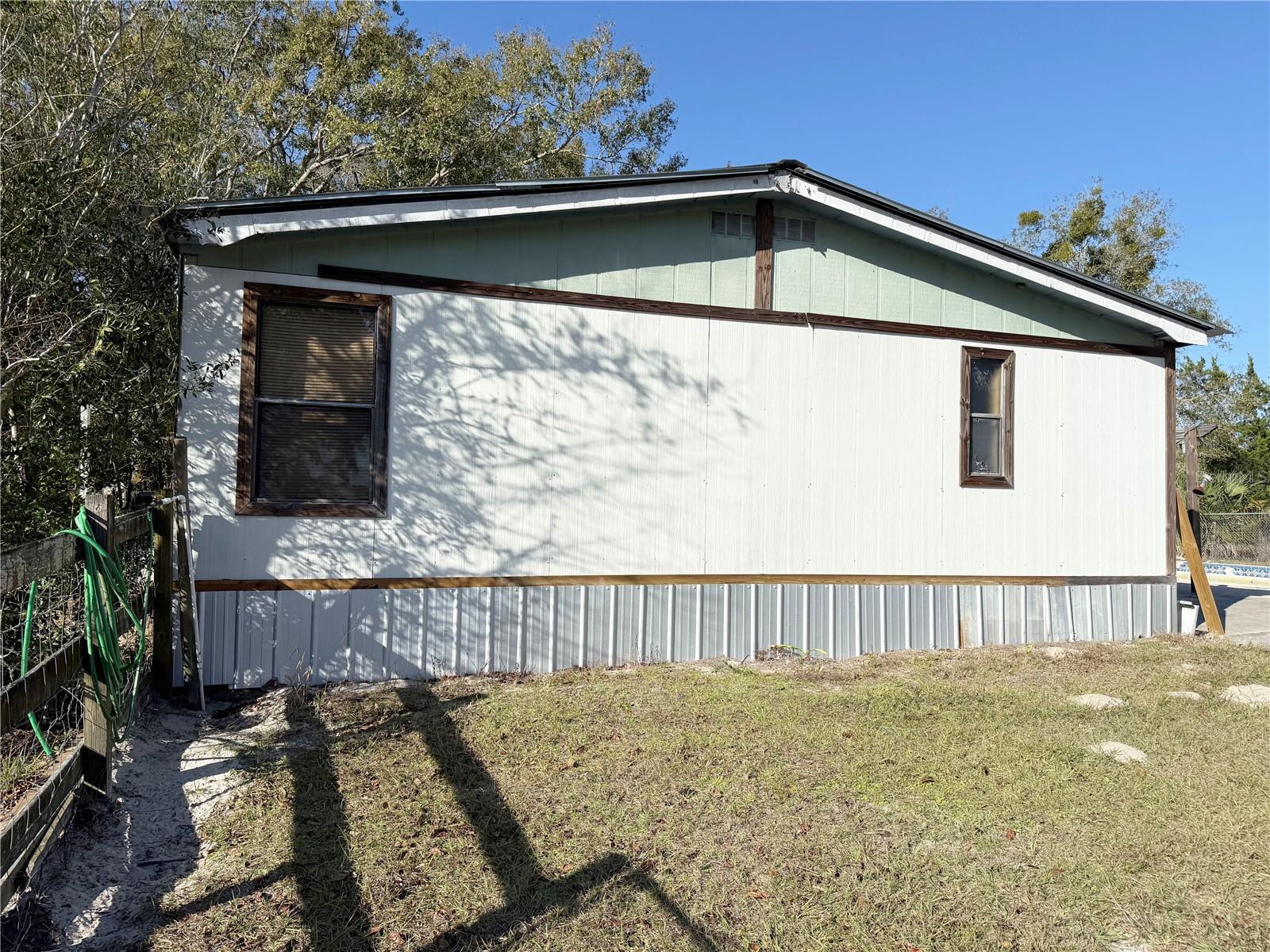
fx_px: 881
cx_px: 635
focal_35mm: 24
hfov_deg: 71.6
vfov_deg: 56.8
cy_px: 476
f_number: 1.78
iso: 80
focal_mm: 6.76
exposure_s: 1/8130
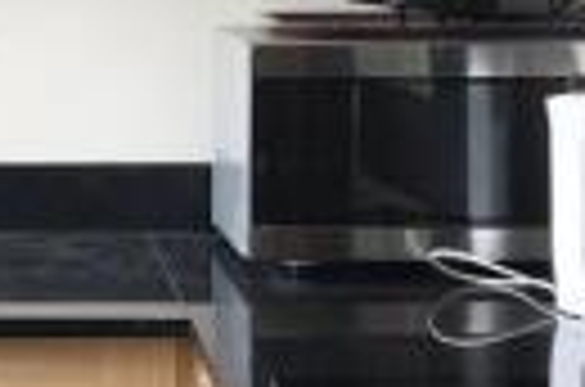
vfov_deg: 10.4
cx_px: -83
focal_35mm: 131
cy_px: 115
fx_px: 2124
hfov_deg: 15.2
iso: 32
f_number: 1.8
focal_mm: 3.99
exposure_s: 1/30
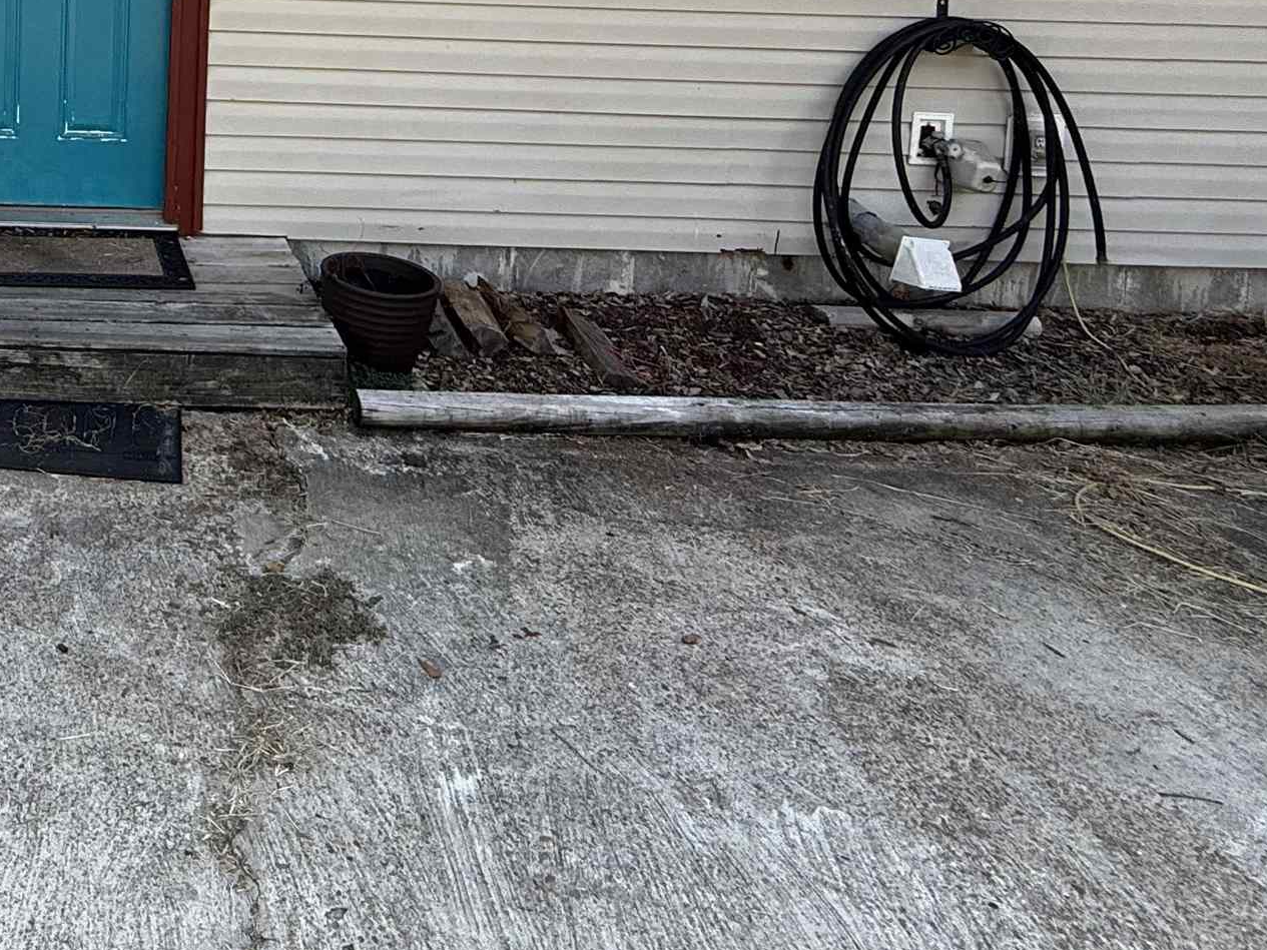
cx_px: 28
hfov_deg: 46.2
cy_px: -77
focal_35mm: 34
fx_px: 1245
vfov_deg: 36.0
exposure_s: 1/514
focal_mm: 2.22
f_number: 2.2
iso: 64
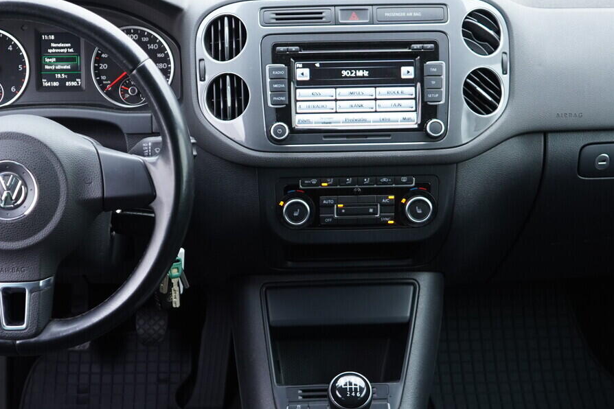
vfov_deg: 23.3
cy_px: 256
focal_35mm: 58
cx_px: 258
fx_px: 989
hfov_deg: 34.4
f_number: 2.8
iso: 400
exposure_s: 1/40
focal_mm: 24
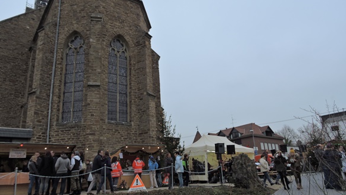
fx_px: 248
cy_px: 103
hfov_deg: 69.8
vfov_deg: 42.9
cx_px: 168
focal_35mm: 27
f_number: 3.3
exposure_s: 1/100
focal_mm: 4.3
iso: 100
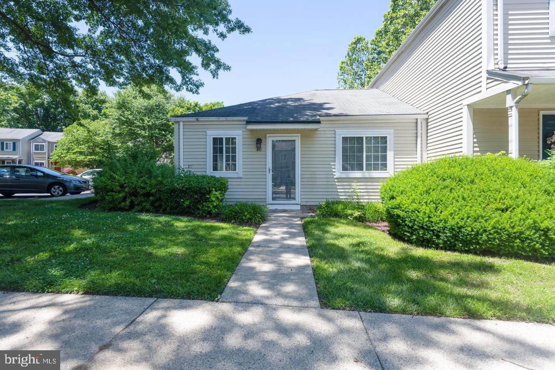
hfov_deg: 91.6
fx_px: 270
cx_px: 278
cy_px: 185
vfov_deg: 68.9
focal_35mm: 18
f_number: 7.1
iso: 200
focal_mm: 17.5
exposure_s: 1/250
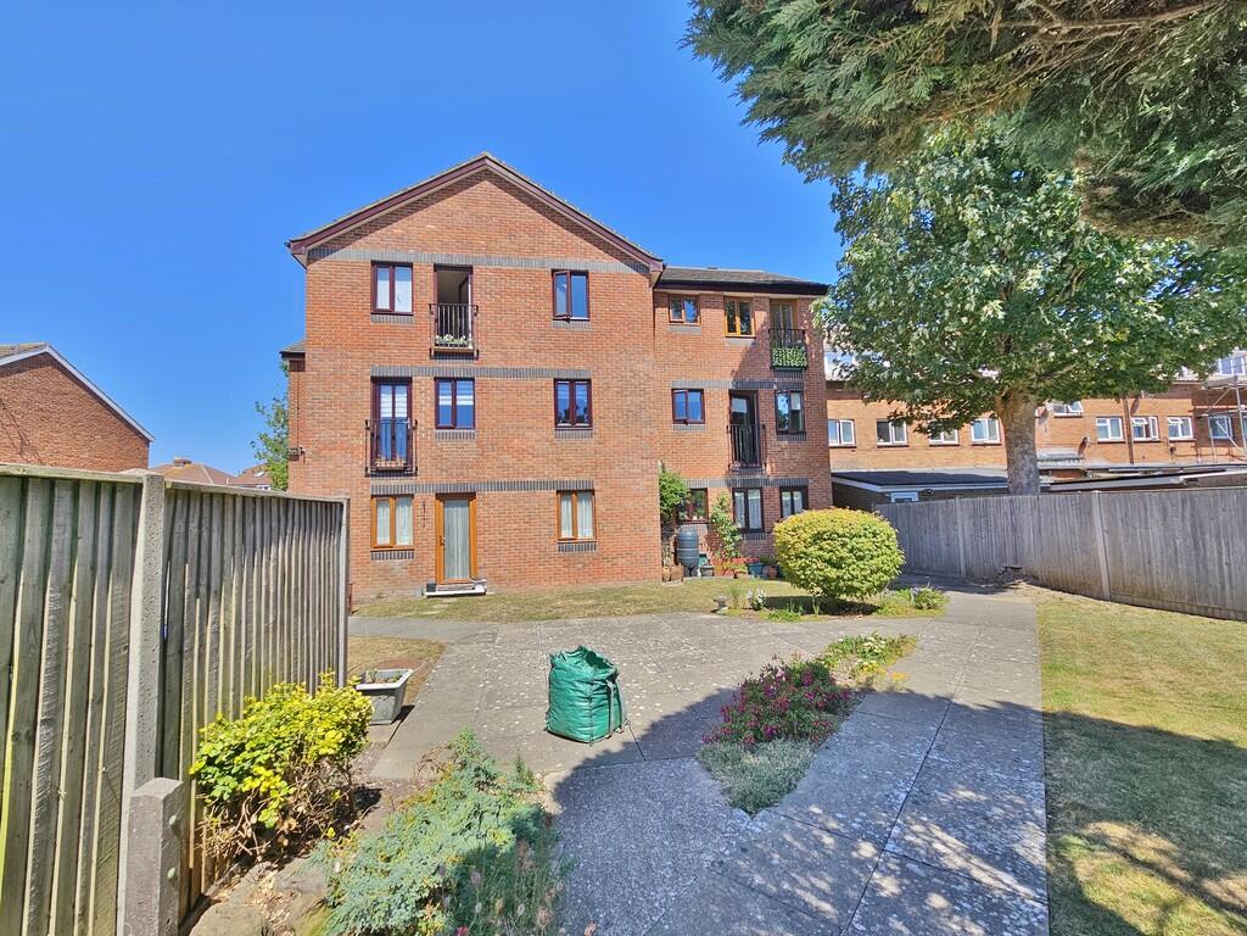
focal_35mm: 13
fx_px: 468
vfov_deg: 89.9
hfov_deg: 106.2
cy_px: 468
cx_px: 624
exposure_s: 1/1199
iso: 50
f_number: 2.2
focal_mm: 2.2
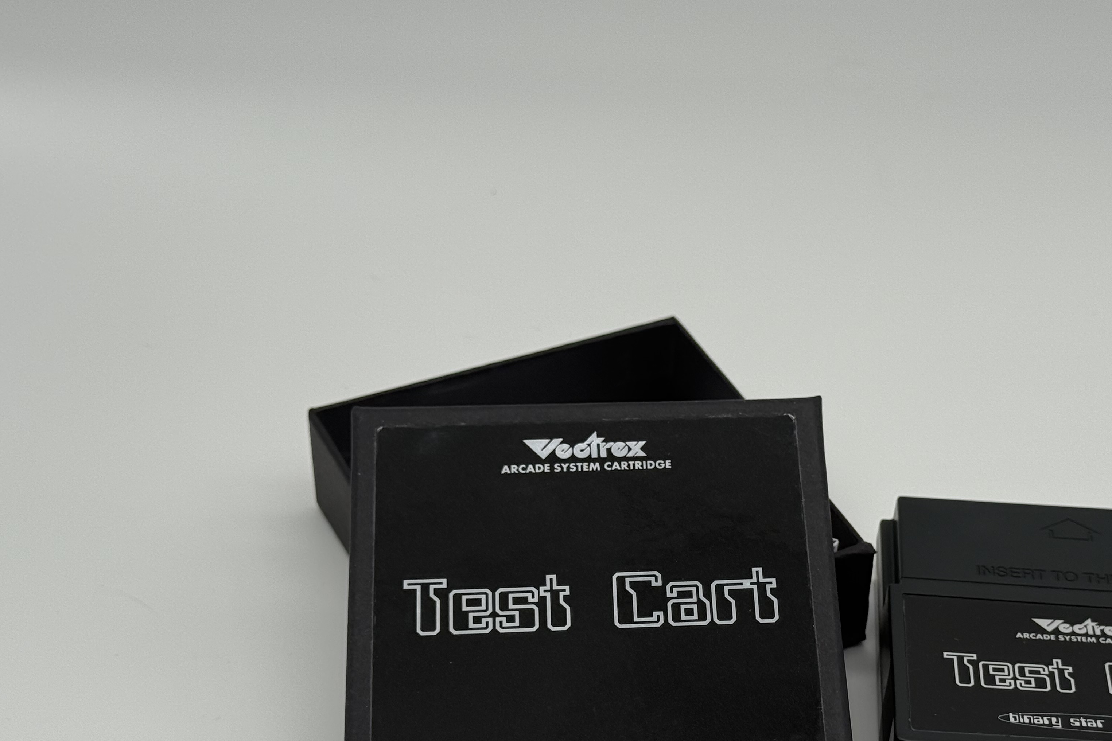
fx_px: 2038
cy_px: 539
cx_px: 695
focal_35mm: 66
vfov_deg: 20.5
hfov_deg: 30.4
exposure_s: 1/1456
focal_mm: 6.76
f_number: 1.78
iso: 80
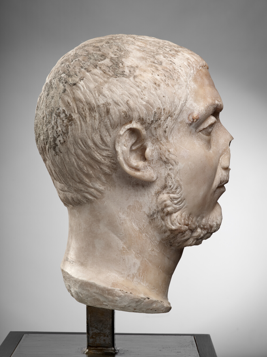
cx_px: 134
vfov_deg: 30.7
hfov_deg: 23.3
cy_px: 178
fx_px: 648
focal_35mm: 63
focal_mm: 80
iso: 200
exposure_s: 1/125
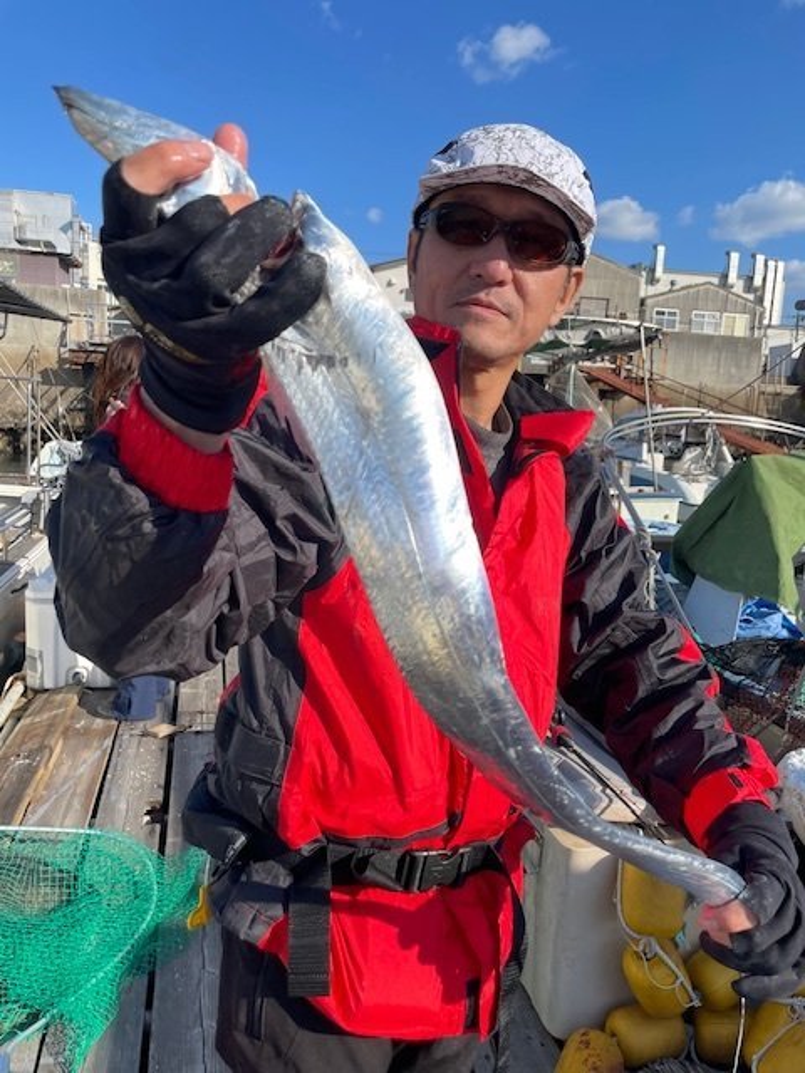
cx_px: 402
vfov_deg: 67.3
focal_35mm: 26
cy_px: 536
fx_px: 806
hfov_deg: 53.1
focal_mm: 4.2
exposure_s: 1/2564
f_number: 1.6
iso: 32
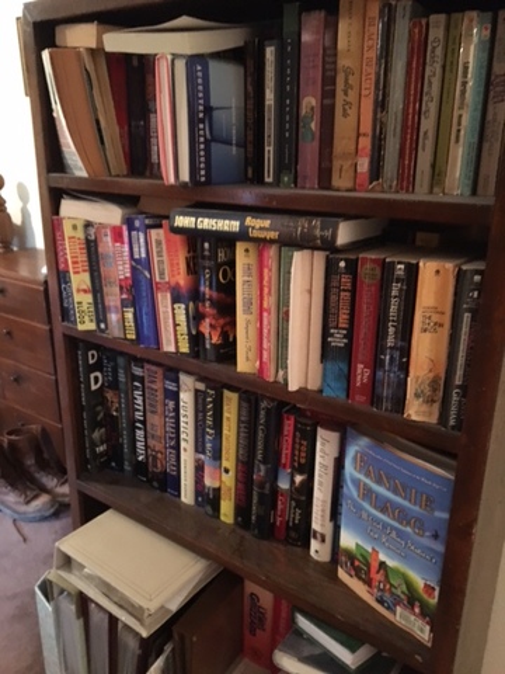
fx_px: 564
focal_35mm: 29
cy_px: 337
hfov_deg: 48.2
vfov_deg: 61.7
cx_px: 252
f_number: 2.2
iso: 500
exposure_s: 1/15
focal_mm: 4.15
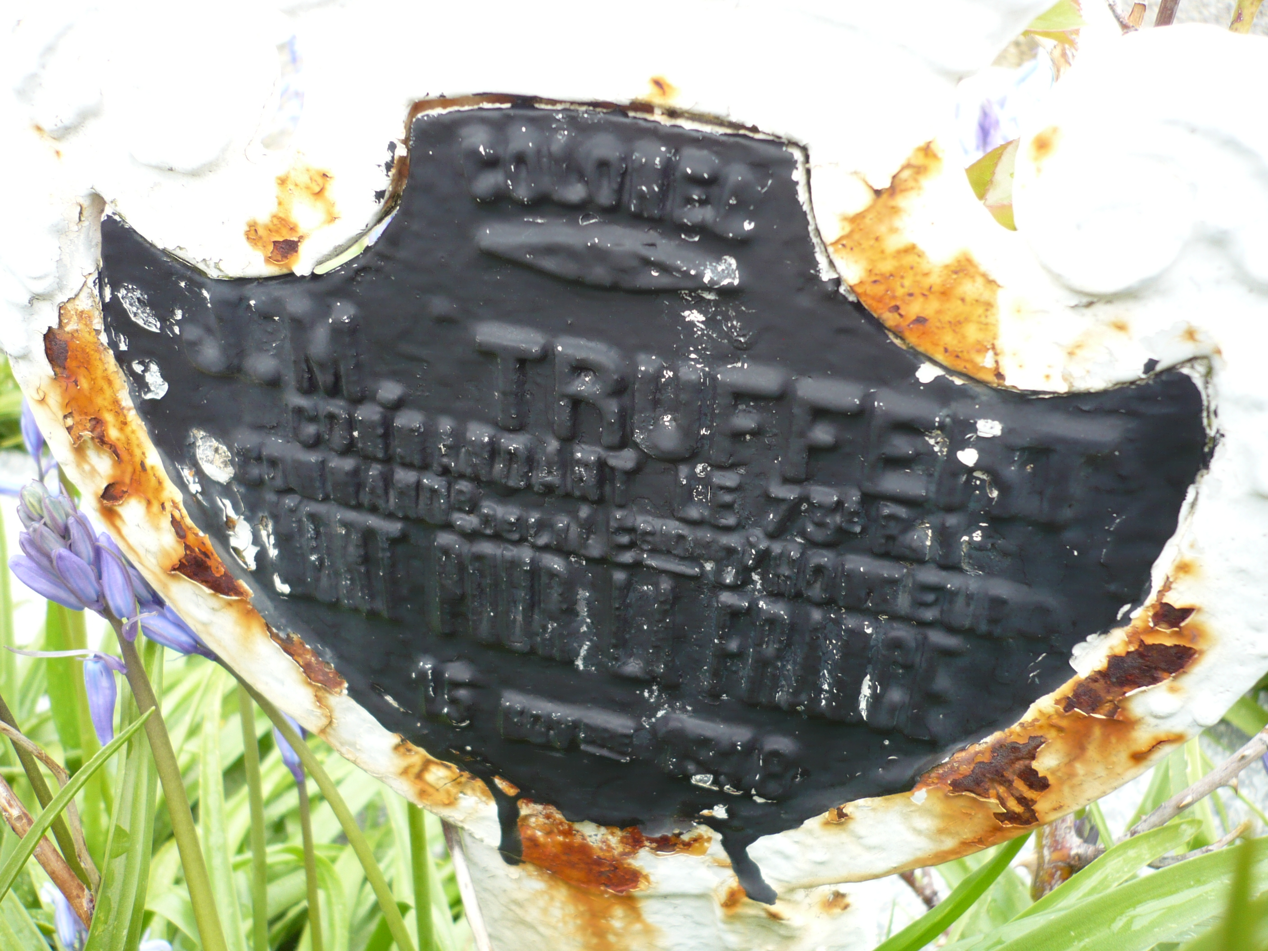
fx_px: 1282
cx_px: 634
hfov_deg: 52.6
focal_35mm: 35
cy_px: 476
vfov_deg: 40.7
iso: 100
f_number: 2.8
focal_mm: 5.8
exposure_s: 1/40
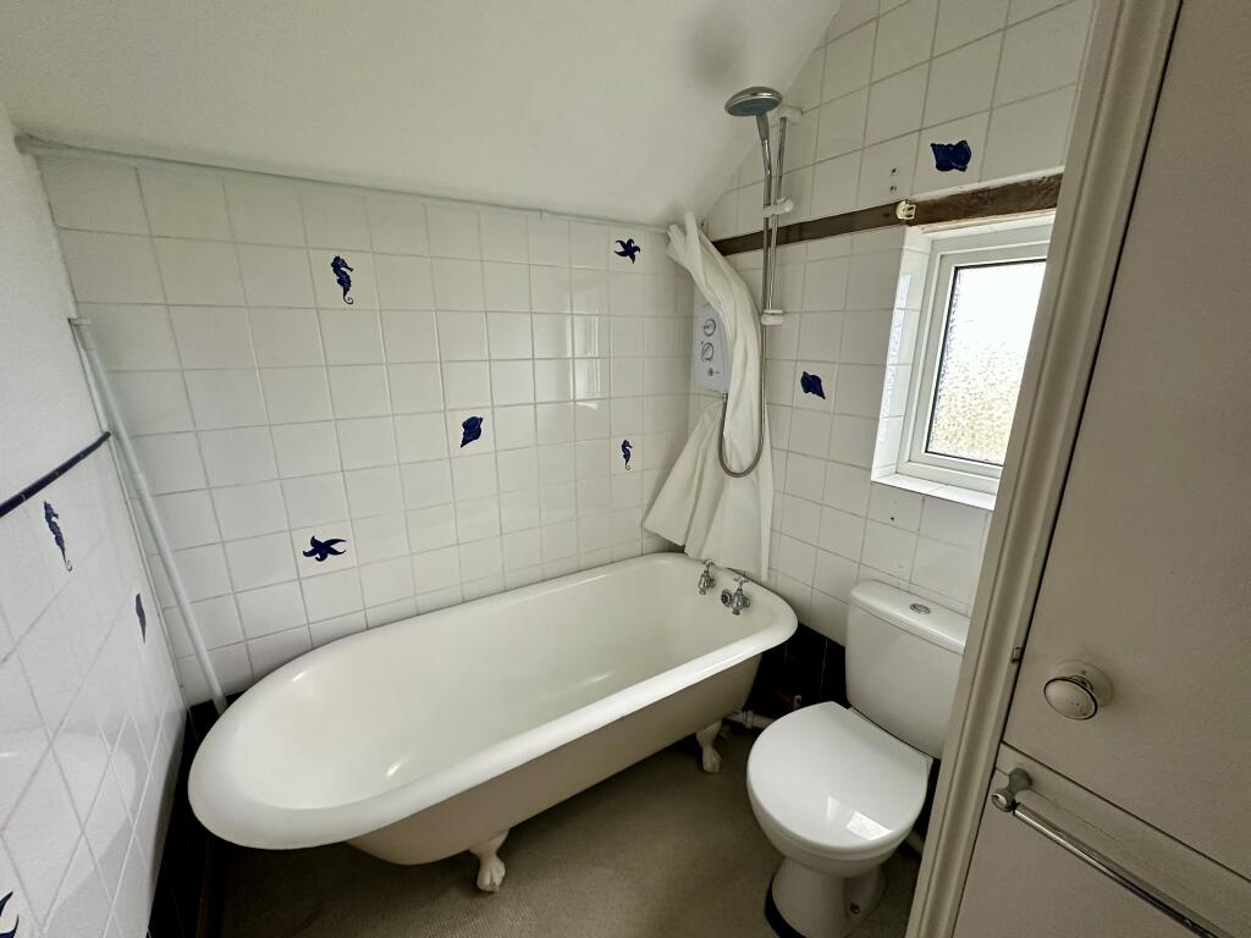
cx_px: 626
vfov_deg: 85.7
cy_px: 469
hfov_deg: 102.1
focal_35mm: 14
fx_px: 506
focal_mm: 2.22
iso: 250
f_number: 2.2
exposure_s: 1/99
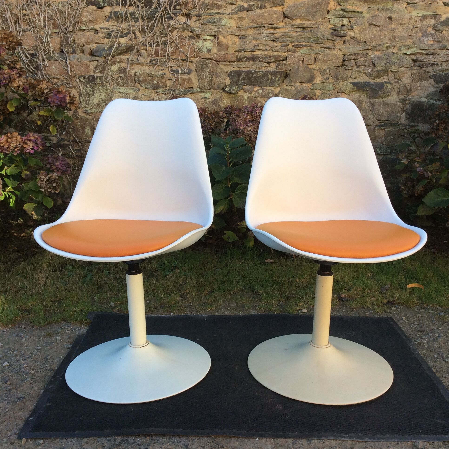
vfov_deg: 43.9
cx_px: 223
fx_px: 558
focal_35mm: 38
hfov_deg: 43.9
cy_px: 224
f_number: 2.4
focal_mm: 3.3
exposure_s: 1/260
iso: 32
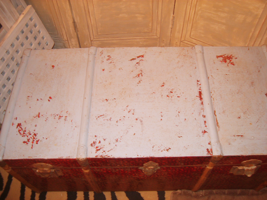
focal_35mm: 35
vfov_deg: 40.7
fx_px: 270
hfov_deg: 52.6
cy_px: 100
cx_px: 134
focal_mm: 7.4
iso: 100
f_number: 2.8
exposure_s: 1/30
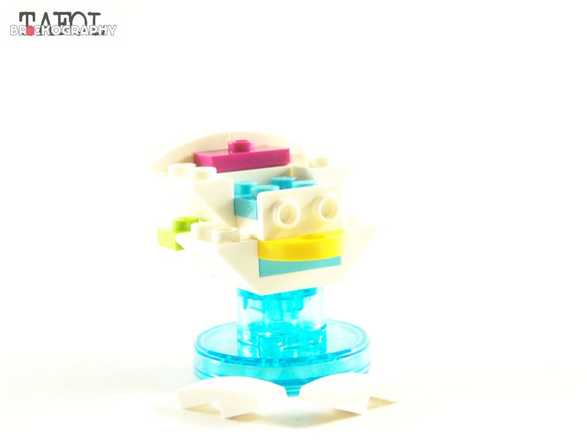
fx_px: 1391
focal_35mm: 82
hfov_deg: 23.8
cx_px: 294
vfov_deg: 18.0
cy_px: 220
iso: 400
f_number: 3.2
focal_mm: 13.7
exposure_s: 1/45
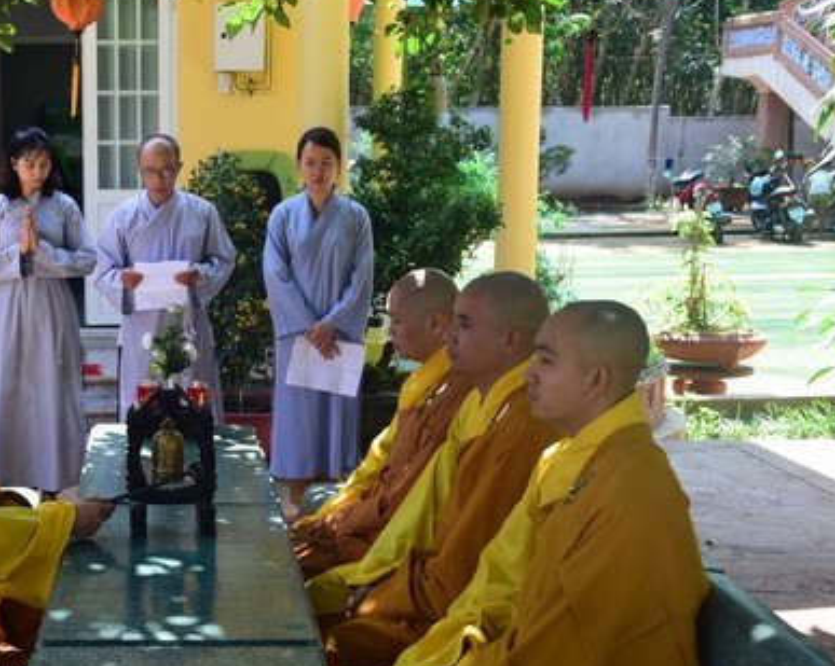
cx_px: 160
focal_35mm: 60
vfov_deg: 25.3
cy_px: 369
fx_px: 1482
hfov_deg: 30.7
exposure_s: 1/100
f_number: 7.1
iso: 320
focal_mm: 38
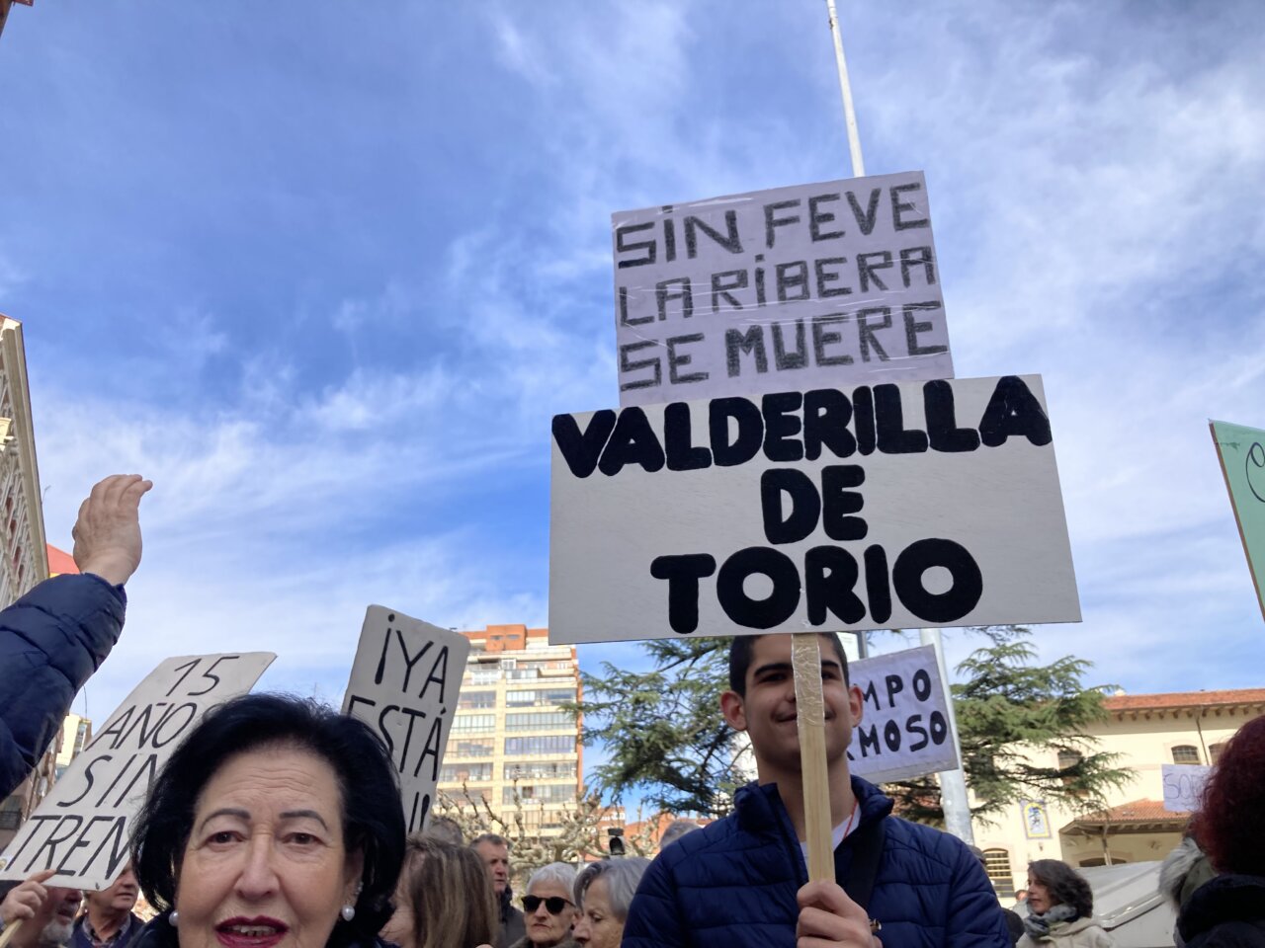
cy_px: 474
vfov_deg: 49.7
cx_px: 632
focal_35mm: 28
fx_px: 1023
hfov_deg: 63.4
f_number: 1.8
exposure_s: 1/1453
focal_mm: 3.99
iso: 20
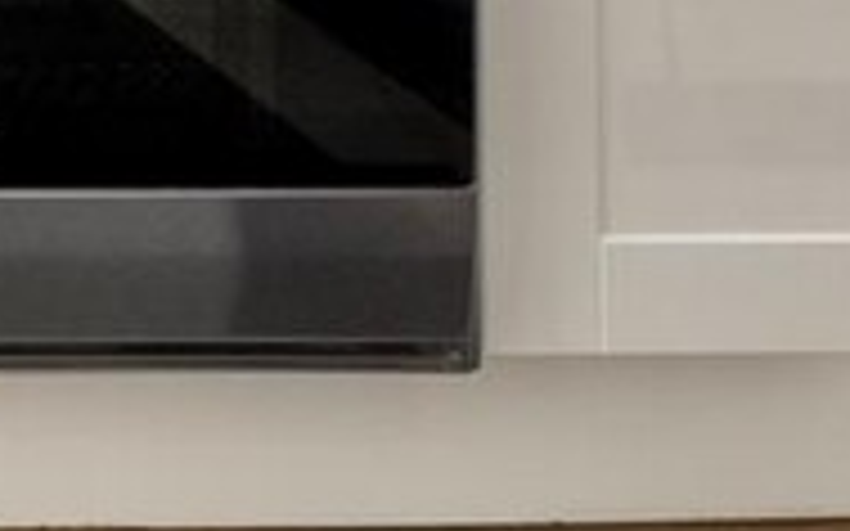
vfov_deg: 8.6
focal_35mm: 113
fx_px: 2617
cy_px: -1287
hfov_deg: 11.6
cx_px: -1624
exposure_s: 62
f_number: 16
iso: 640
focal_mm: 14
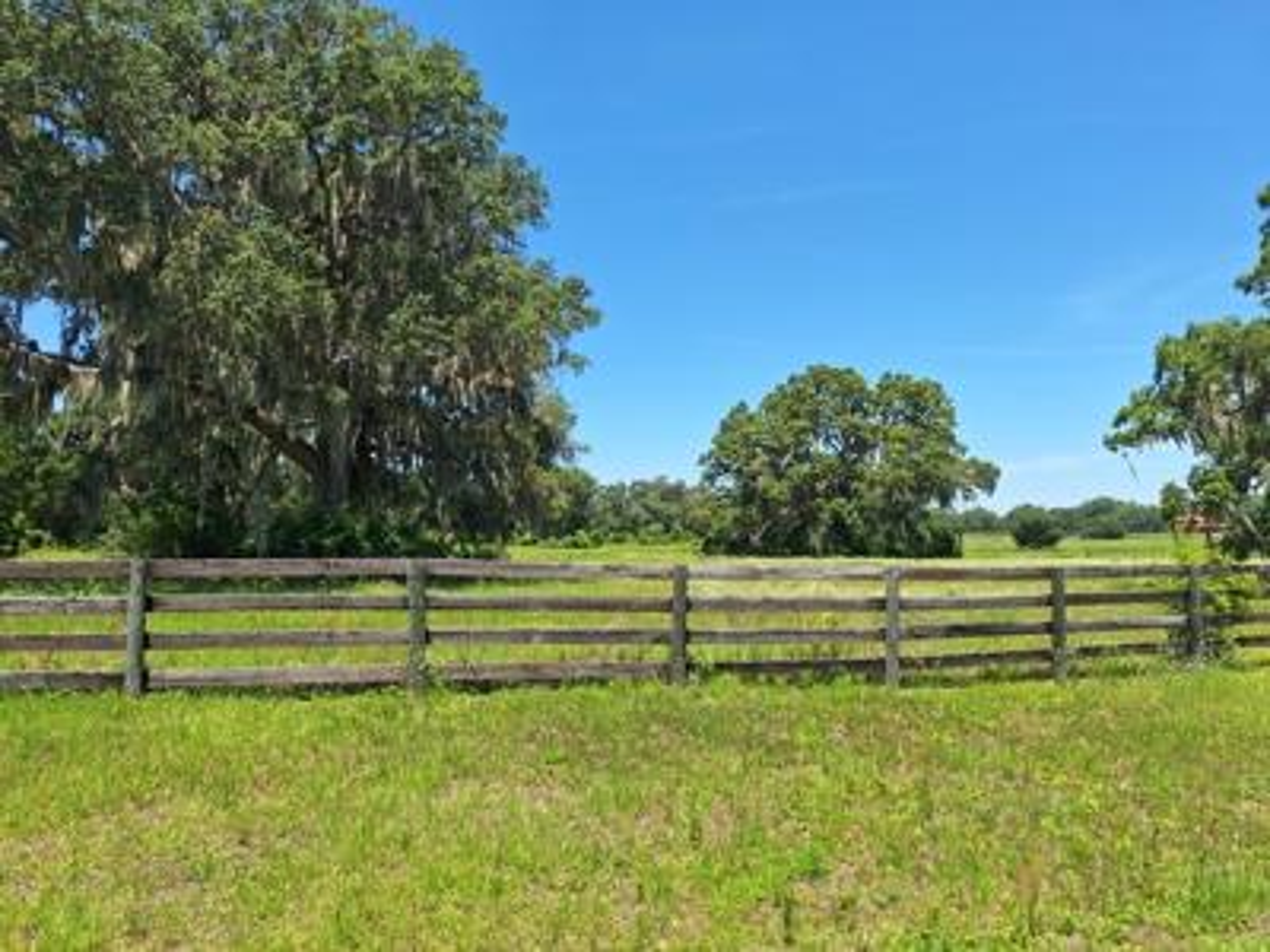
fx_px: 844
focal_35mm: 23
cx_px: 635
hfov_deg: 73.9
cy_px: 476
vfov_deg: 58.9
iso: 40
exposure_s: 1/2033
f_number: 1.8
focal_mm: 5.54
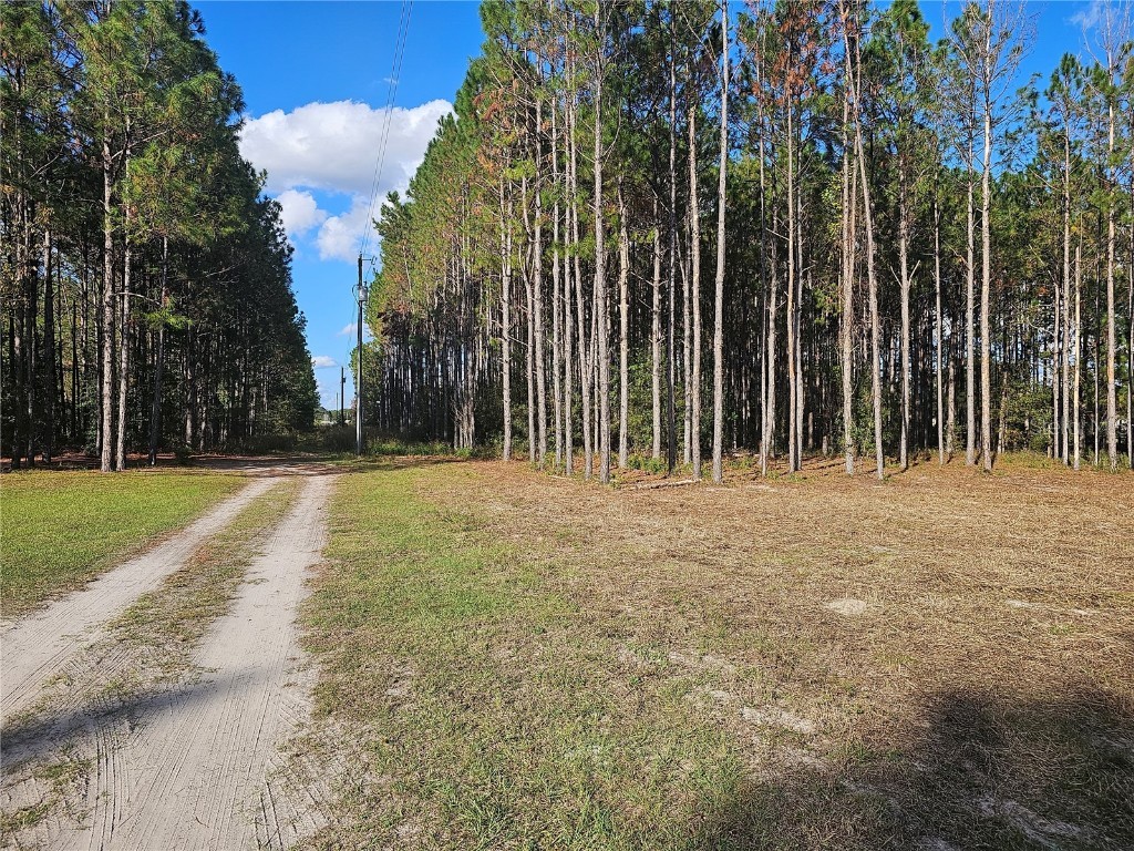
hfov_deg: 73.9
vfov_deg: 58.9
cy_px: 426
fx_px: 753
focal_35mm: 23
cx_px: 567
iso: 40
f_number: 1.7
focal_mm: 6.3
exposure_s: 1/2000
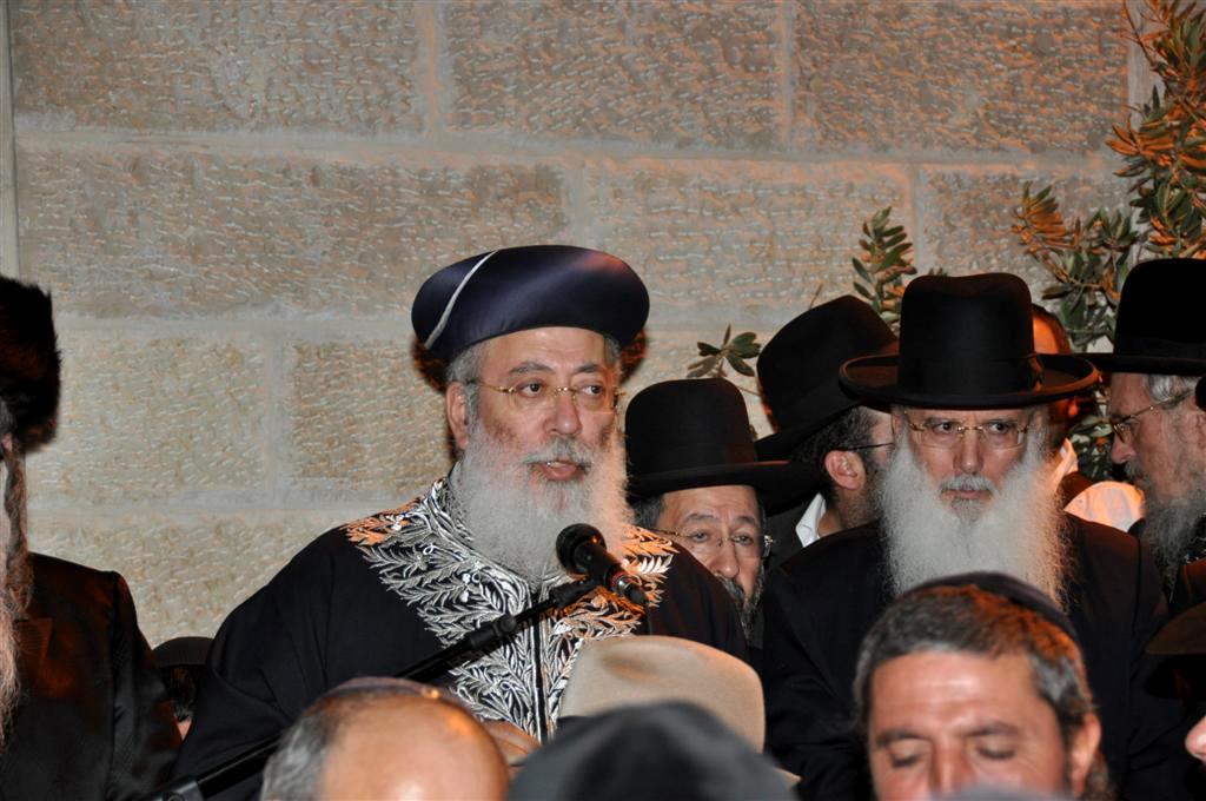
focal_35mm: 112
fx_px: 3764
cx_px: 603
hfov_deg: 18.2
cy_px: 400
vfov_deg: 12.1
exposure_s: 1/60
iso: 800
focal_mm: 75
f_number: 5
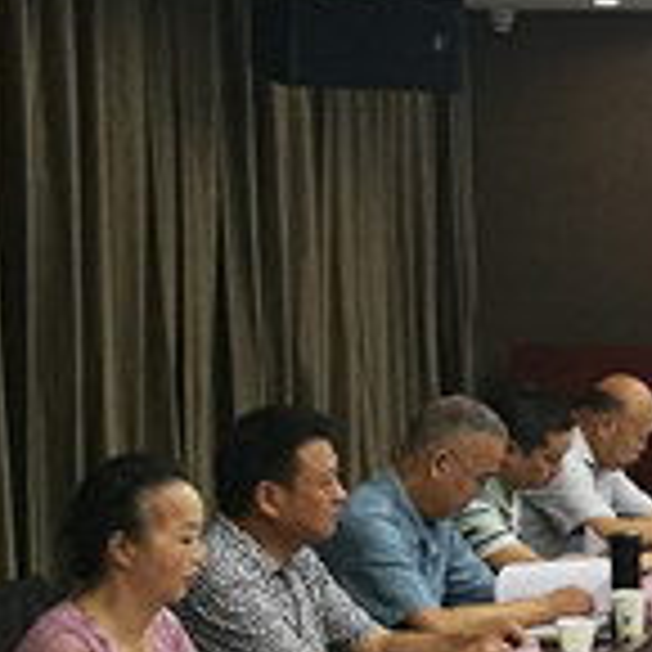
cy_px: 391
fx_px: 2813
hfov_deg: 11.6
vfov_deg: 13.2
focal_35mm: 132
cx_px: 1394
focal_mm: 4.5
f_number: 2.2
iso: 100
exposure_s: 1/50
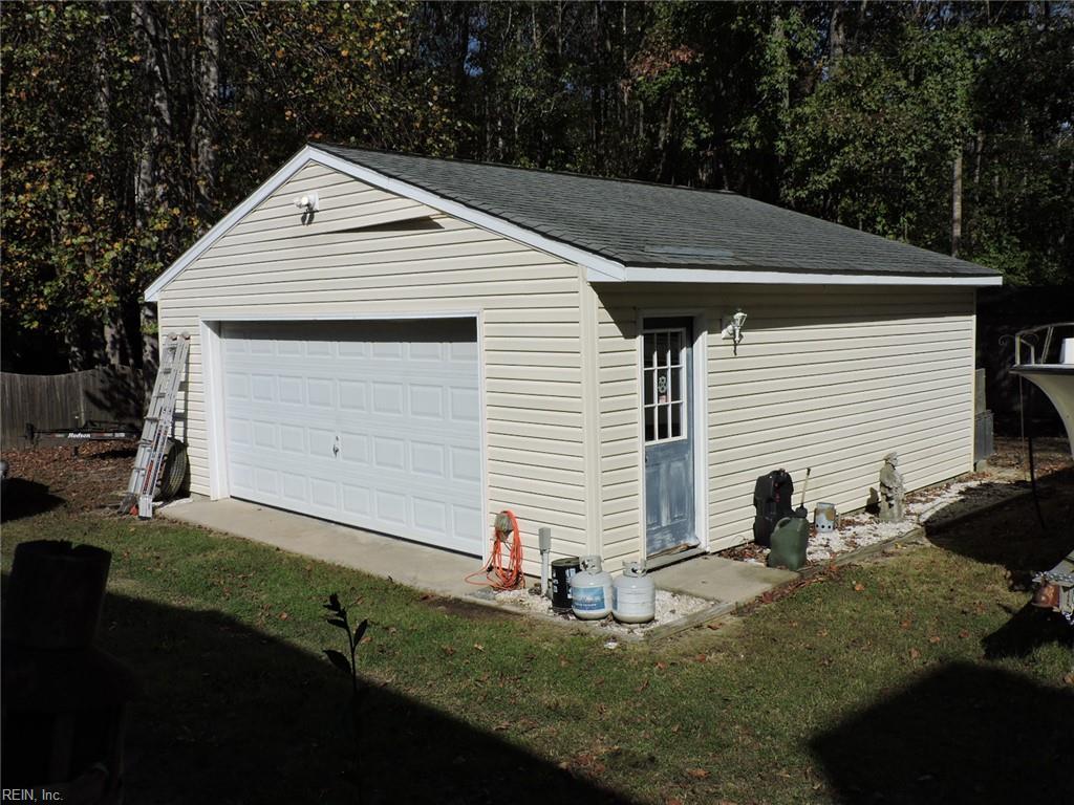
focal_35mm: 33
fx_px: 1024
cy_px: 402
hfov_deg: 55.4
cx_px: 537
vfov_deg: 42.9
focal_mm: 5.9
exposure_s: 1/1250
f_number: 5
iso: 100
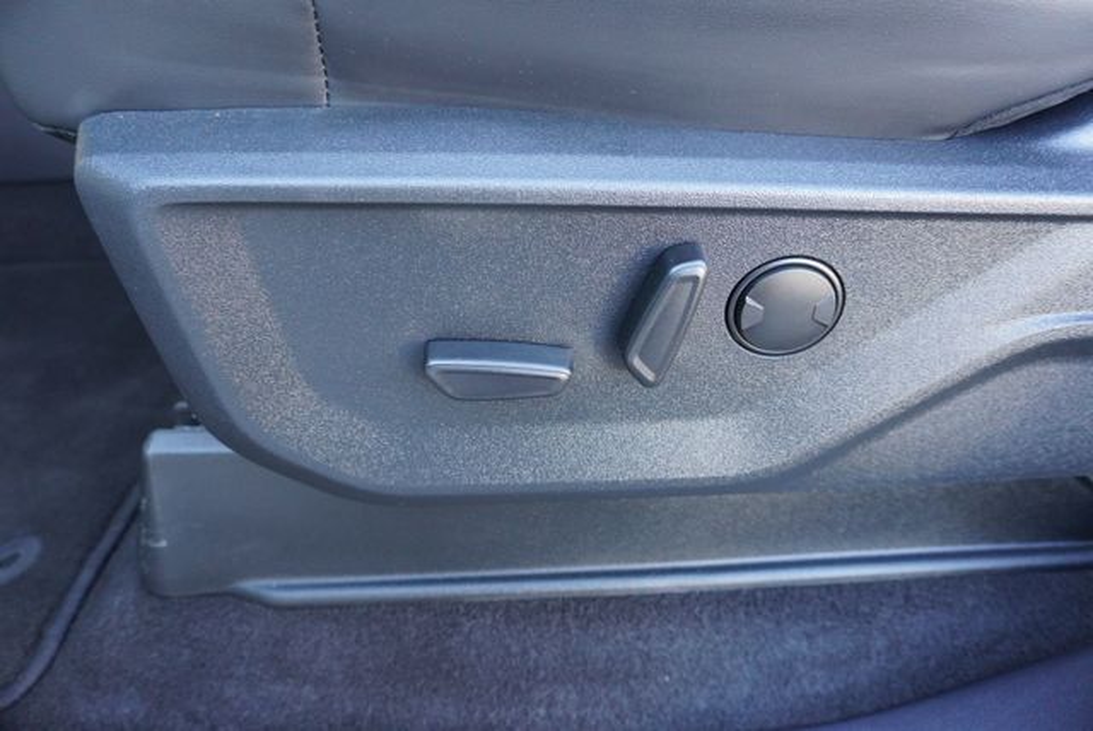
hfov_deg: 73.7
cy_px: 366
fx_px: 729
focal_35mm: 24
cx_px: 546
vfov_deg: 53.2
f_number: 4
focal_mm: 16
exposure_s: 1/60
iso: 1250
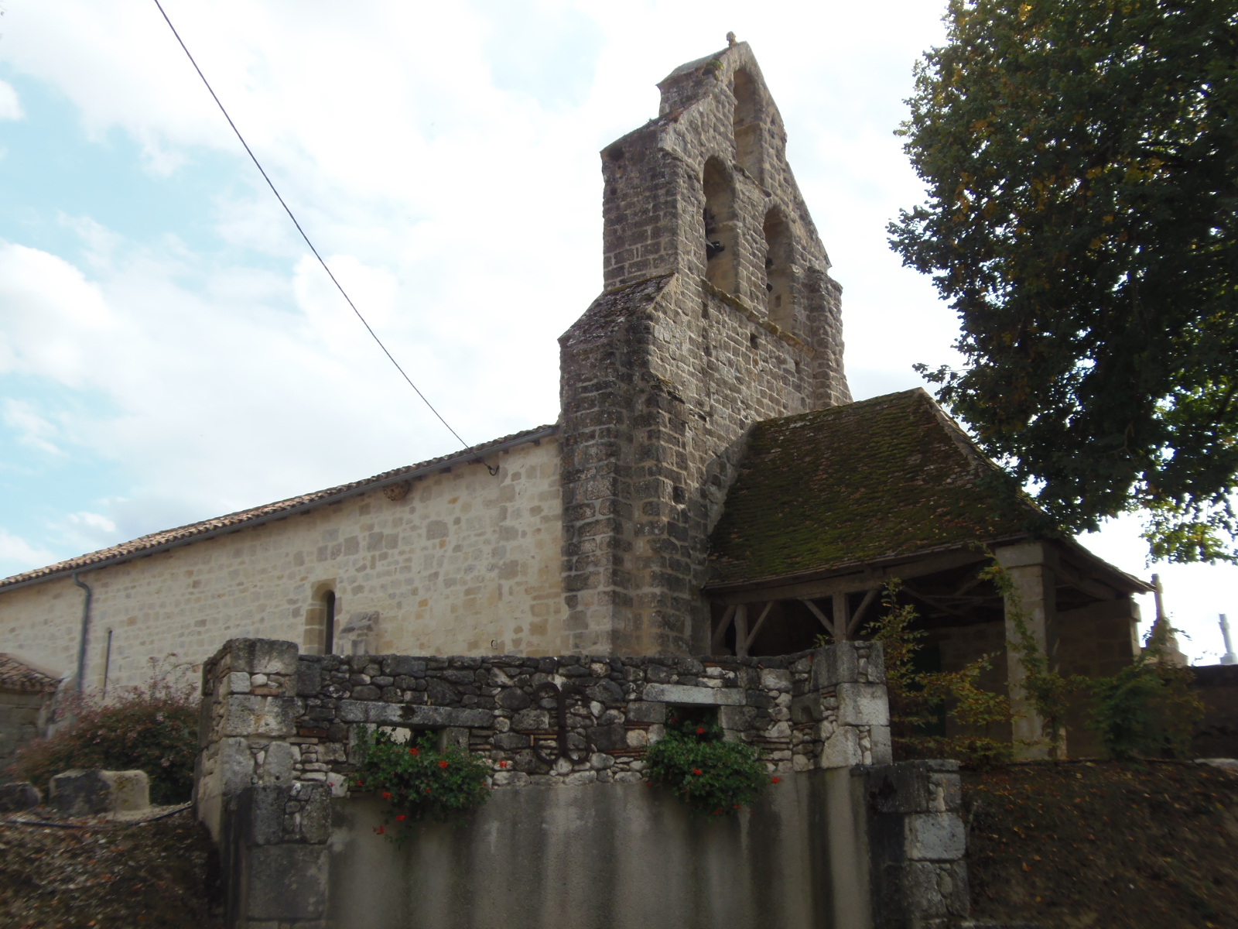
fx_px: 1252
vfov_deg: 40.7
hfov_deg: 52.6
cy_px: 464
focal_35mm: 35
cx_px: 619
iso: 64
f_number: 3.4
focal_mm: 6.5
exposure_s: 1/640
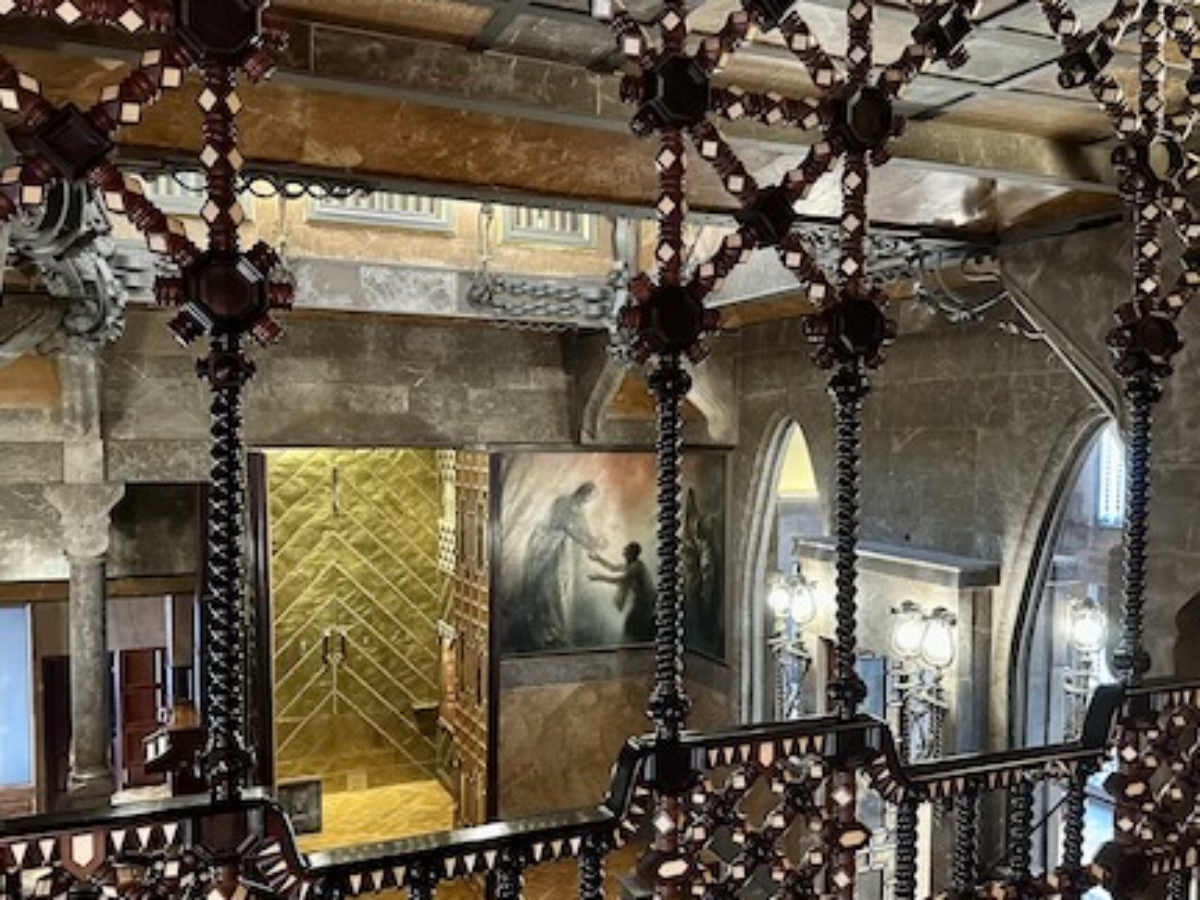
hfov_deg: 60.0
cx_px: 617
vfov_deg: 46.7
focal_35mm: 30
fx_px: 1040
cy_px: 499
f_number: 1.78
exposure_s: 1/33
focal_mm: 6.86
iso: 1000
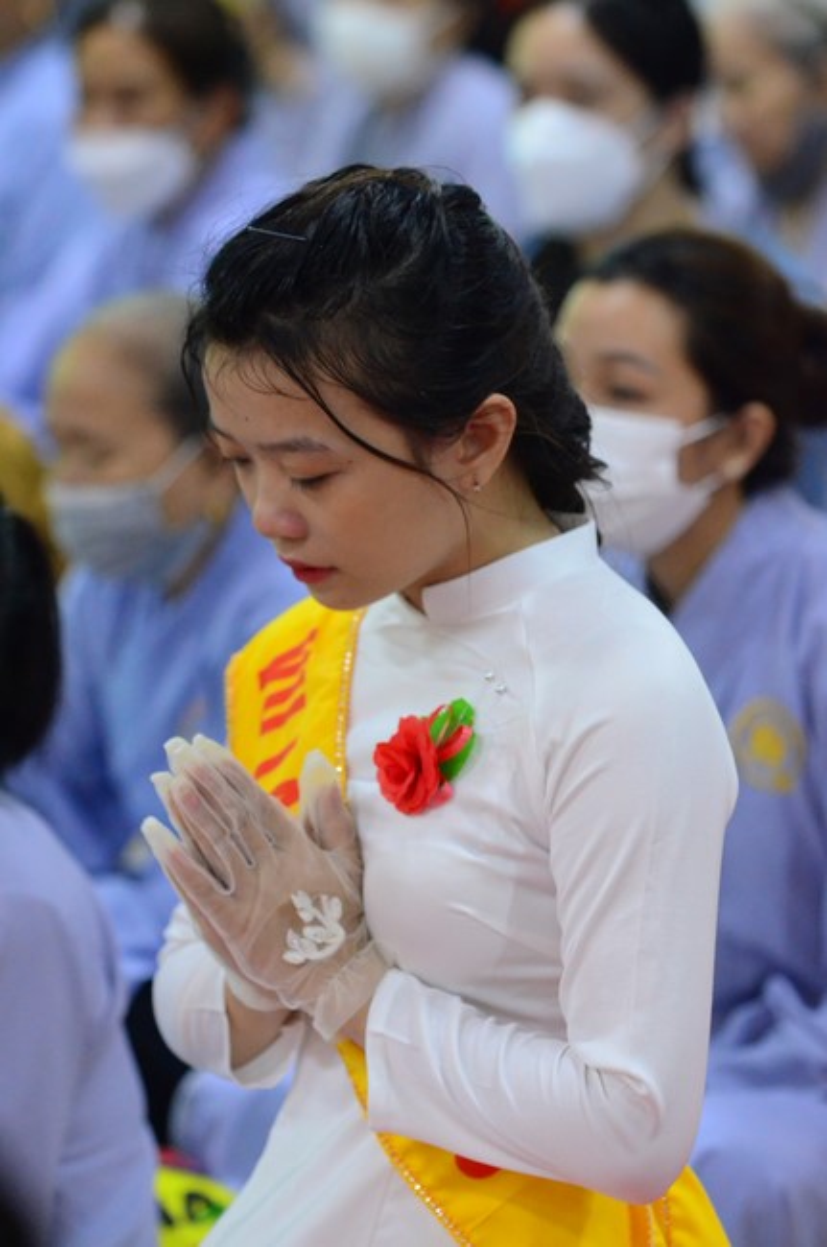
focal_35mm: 174
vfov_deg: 11.8
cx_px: 414
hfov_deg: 7.9
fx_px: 6018
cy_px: 624
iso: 4000
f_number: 2.8
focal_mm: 116
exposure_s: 1/160
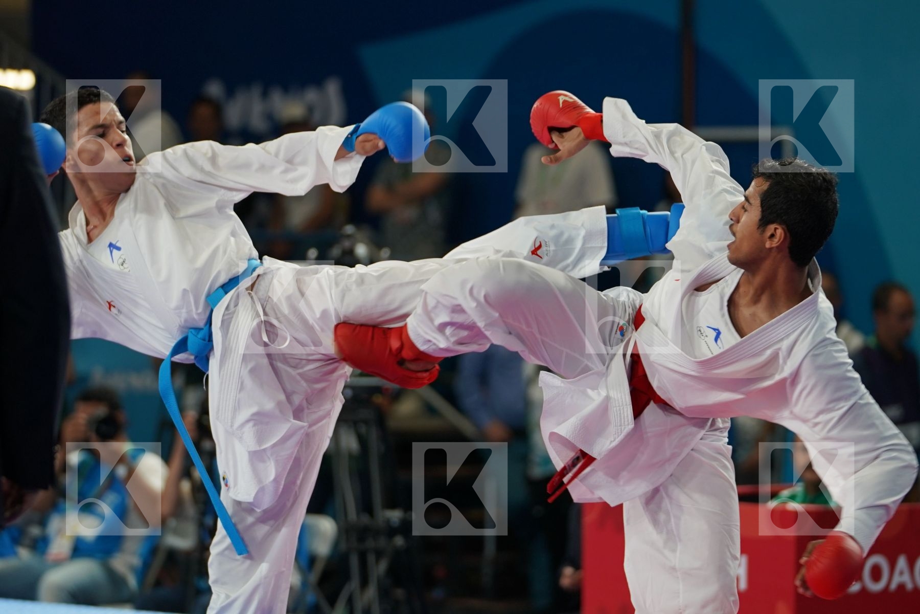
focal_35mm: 199
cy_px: 307
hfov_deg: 10.3
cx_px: 460
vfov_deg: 6.9
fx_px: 5085
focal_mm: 133
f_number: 2.8
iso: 640
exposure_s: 1/500
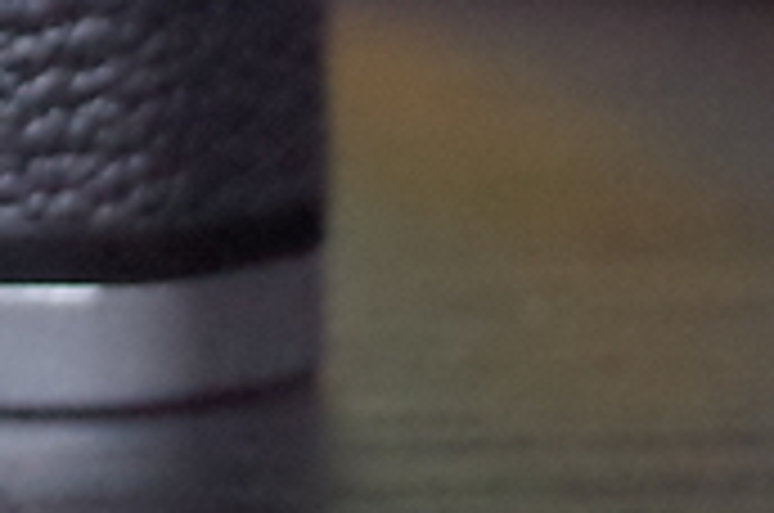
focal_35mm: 244
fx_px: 5236
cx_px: -1260
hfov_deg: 7.7
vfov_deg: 5.3
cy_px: -1073
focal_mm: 18.3
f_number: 2.8
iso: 1600
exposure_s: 1/15
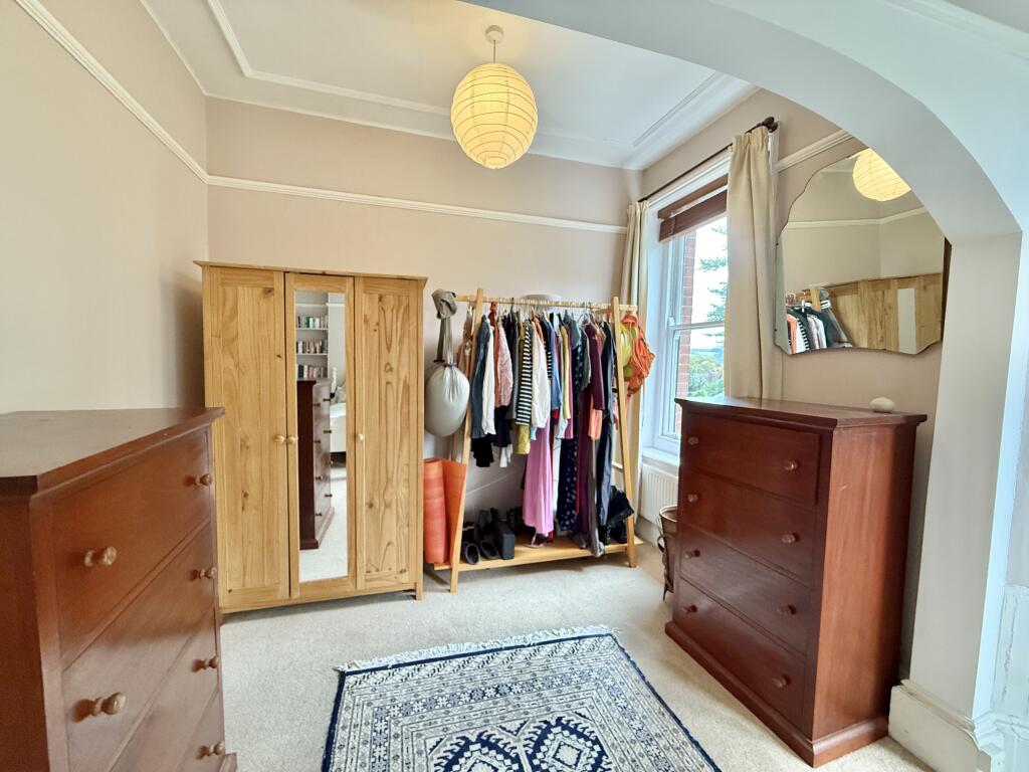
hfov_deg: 102.1
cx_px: 514
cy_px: 386
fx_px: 416
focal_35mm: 14
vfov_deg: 85.7
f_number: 2.2
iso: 500
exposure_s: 1/100
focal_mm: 2.22
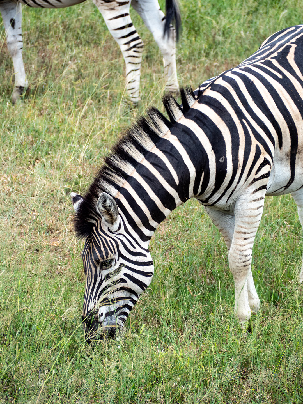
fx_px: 3501
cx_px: 152
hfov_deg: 5.0
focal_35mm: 300
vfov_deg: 6.6
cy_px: 202
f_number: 5.6
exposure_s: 1/400
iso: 250
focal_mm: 150
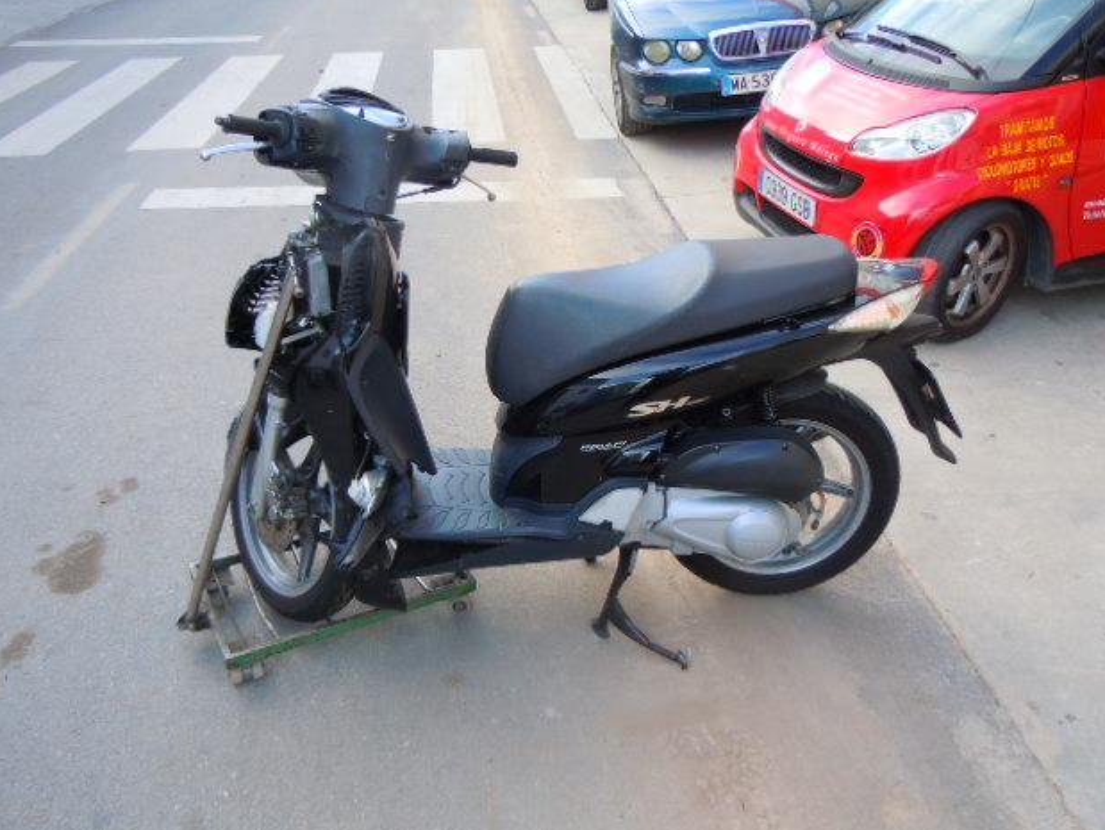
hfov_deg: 58.3
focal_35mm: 31
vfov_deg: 45.5
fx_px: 990
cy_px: 414
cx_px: 537
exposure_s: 1/125
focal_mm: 5.4
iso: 100
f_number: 3.5
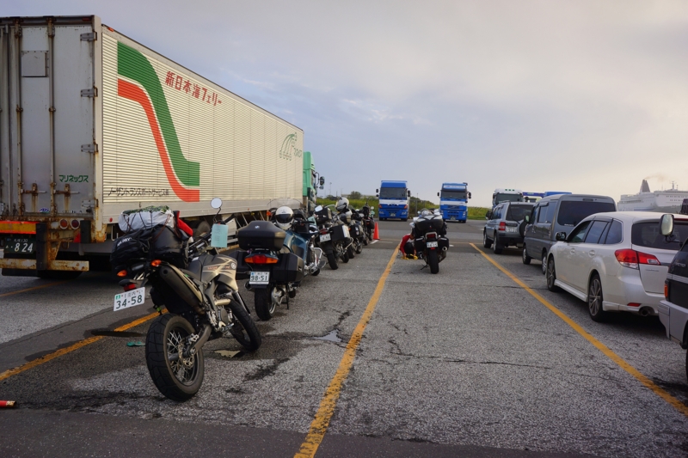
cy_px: 229
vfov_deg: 43.6
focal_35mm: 30
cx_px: 344
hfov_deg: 61.9
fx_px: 573
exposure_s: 1/160
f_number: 6.3
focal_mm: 20
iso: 100
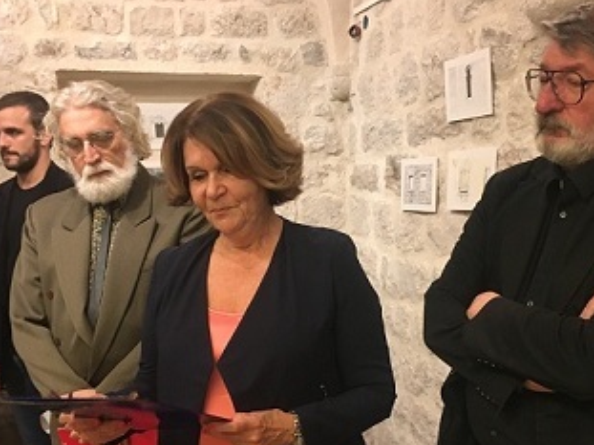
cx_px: 309
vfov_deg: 34.0
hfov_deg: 44.8
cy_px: 303
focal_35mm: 42
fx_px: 720
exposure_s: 1/33
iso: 200
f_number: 2.2
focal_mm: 4.15
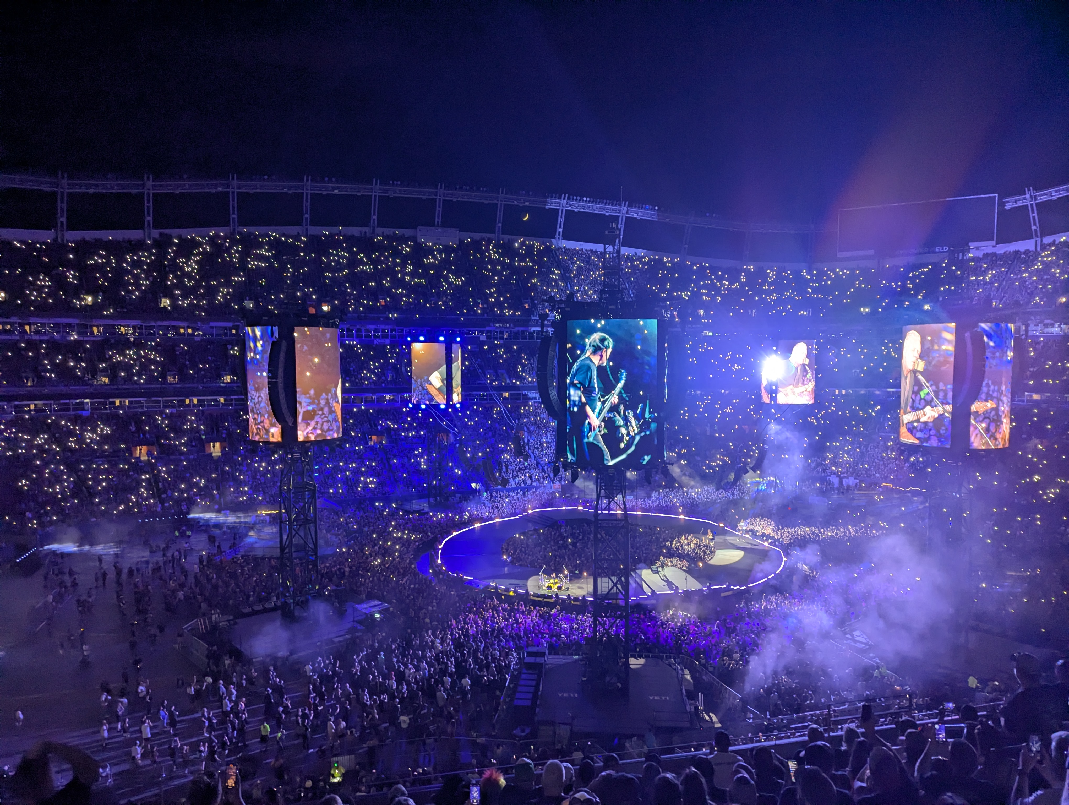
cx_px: 534
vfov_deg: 56.9
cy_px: 402
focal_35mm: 24
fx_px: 742
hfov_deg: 71.5
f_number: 1.85
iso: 549
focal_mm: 6.81
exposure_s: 1/144
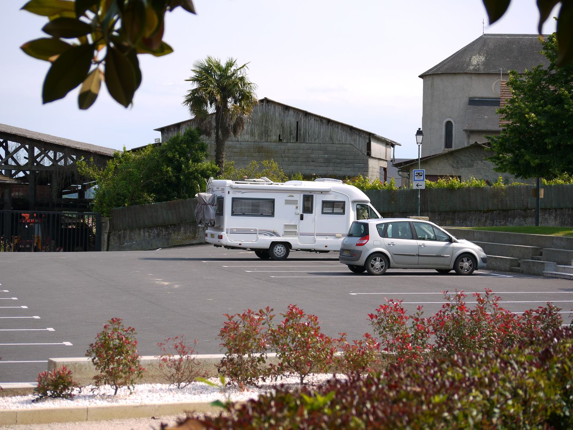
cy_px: 215
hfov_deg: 21.8
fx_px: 1490
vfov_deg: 16.4
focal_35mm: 90
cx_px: 286
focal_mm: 45
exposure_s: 1/500
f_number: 6.3
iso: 160
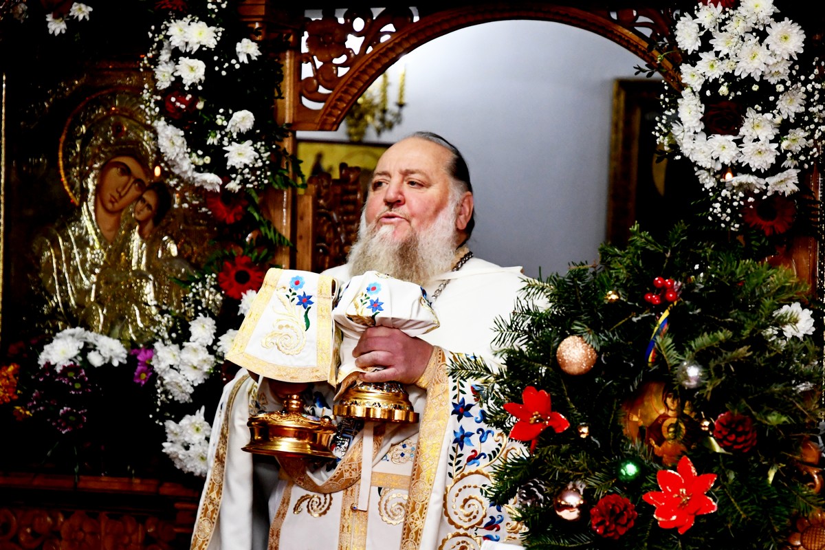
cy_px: 275
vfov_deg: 15.2
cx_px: 412
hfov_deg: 22.6
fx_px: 2062
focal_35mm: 90
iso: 3200
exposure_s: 1/125
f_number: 3.8
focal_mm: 60
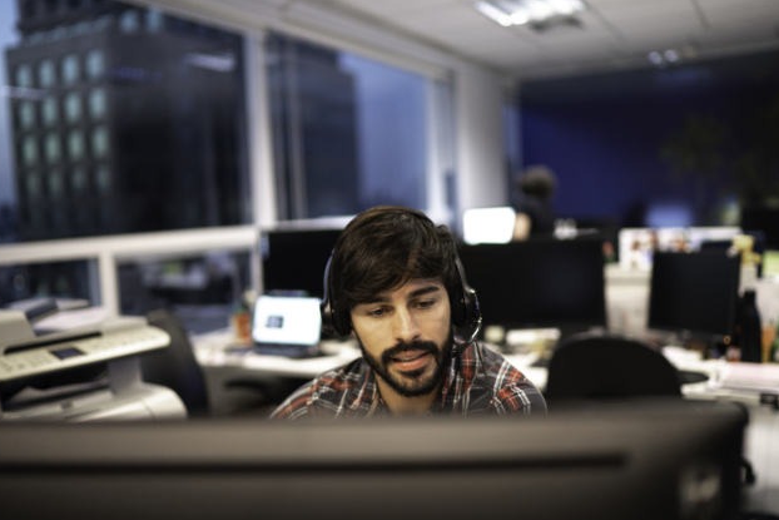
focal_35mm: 36
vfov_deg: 36.9
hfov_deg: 53.1
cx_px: 382
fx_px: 779
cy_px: 265
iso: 800
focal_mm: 35
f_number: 1.4
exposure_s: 1/200
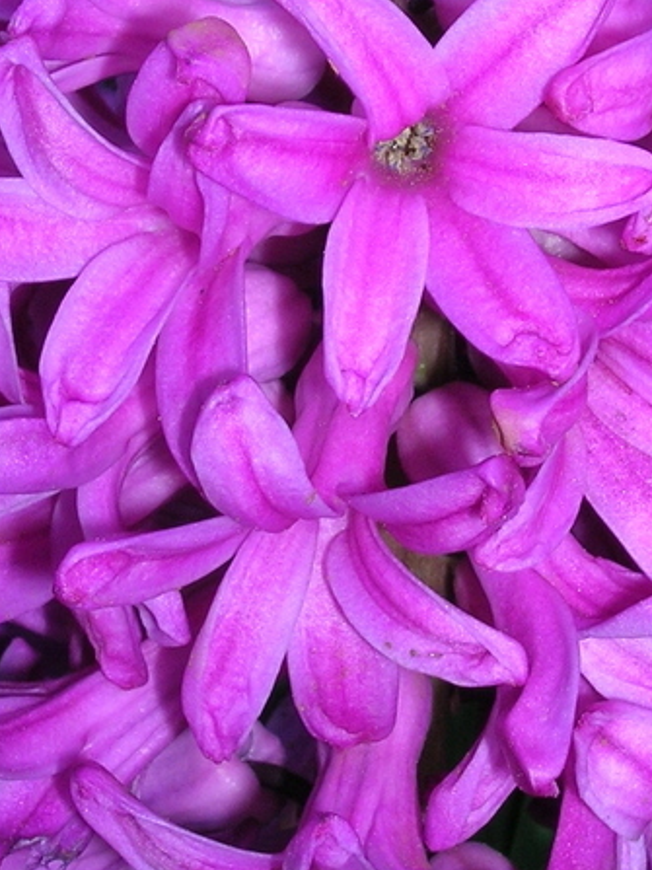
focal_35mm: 110
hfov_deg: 13.4
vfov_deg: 17.9
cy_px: 402
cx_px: 267
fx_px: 2764
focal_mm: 7.7
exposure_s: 1/60.1
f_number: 5.4
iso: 50
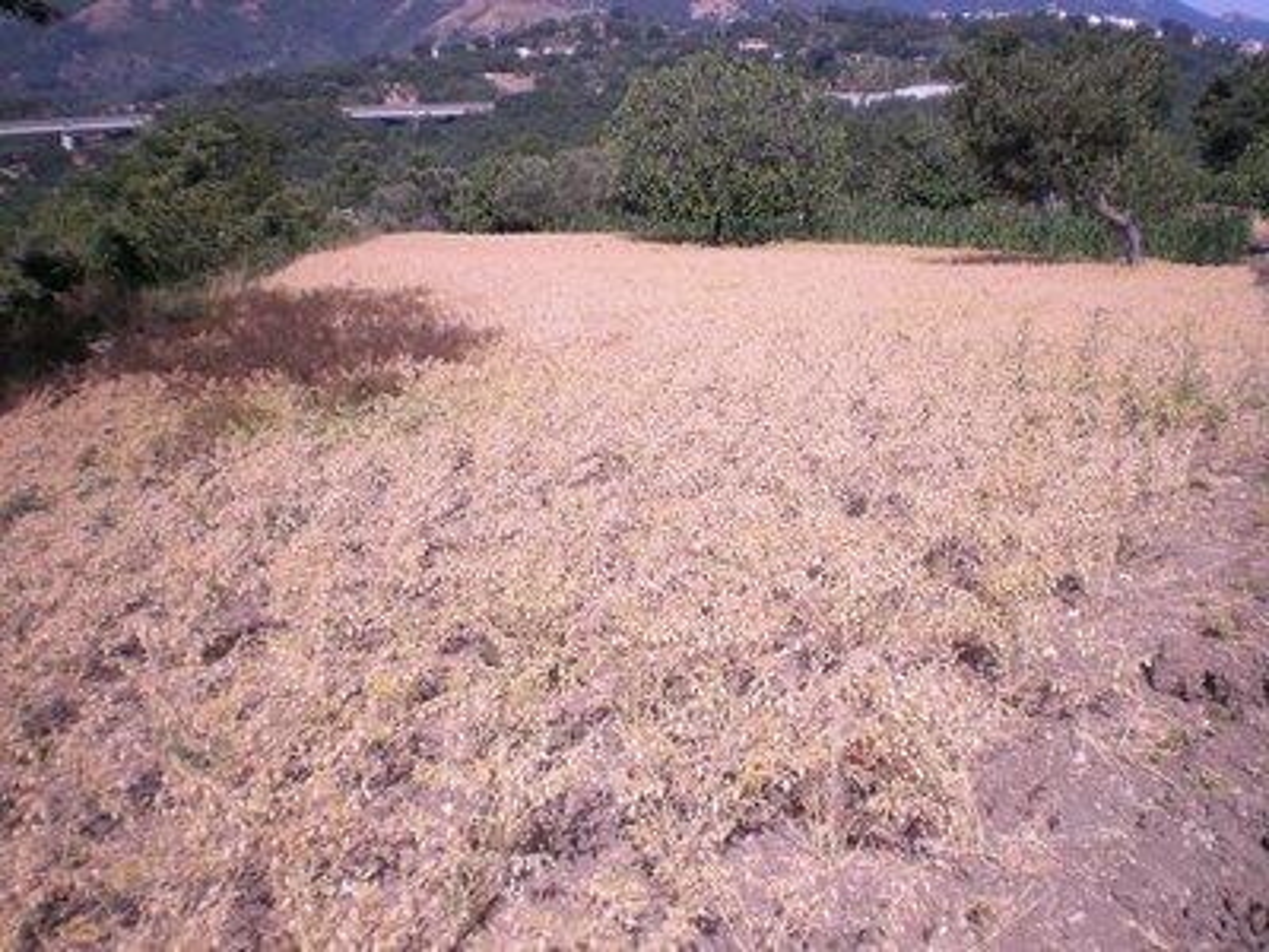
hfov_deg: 49.0
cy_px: 476
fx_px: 1393
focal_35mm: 38
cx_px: 634
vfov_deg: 37.7
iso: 64
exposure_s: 1/689
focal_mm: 6.3
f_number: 4.6
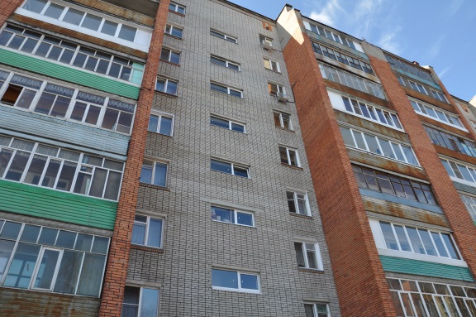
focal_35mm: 27
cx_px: 238
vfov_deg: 47.9
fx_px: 357
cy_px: 158
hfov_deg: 67.4
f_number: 8
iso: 200
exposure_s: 1/250
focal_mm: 18
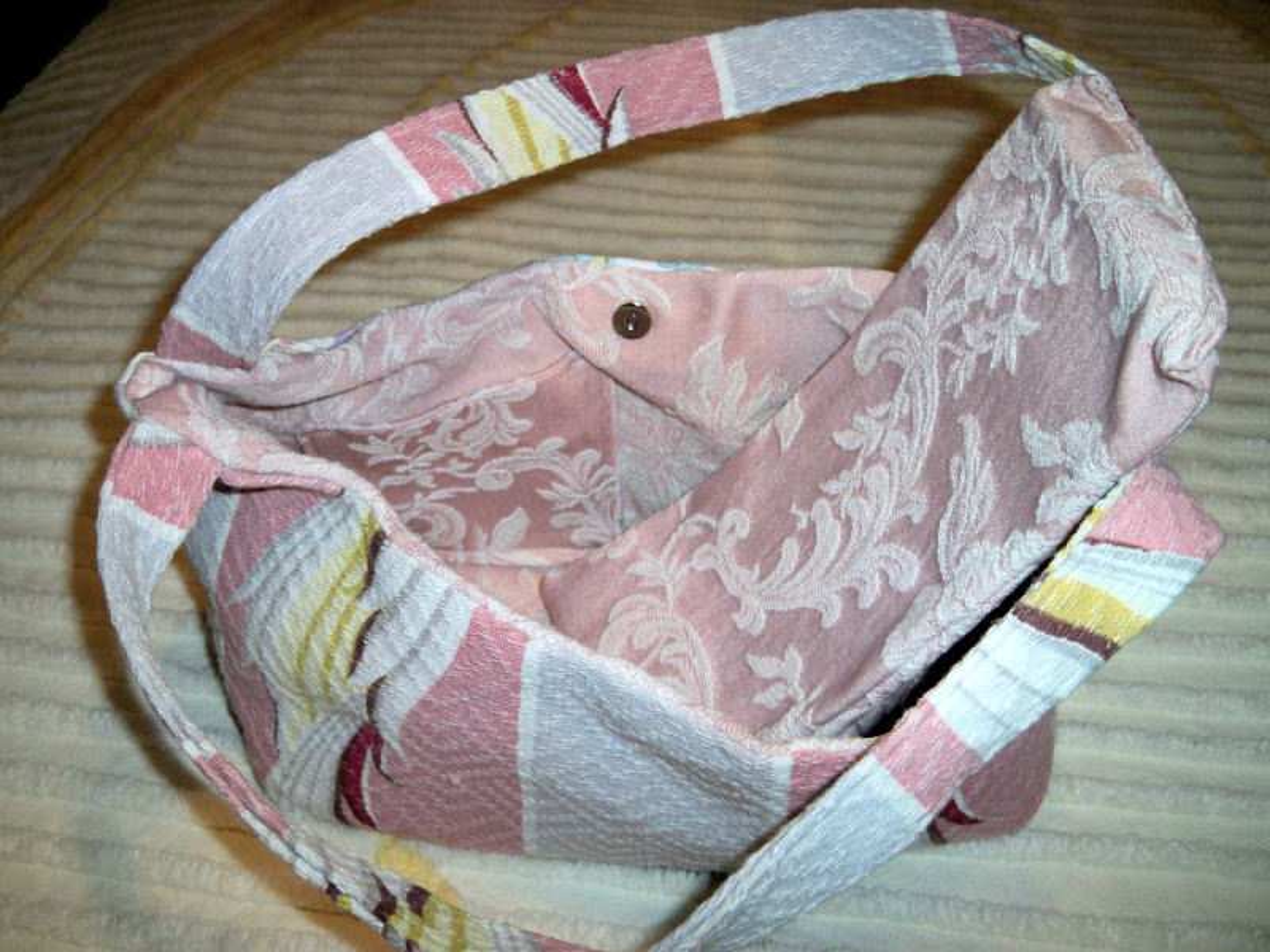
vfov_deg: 38.7
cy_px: 476
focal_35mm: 37
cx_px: 635
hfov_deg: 50.1
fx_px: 1357
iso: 200
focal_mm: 7.9
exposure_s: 1/30
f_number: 3.1
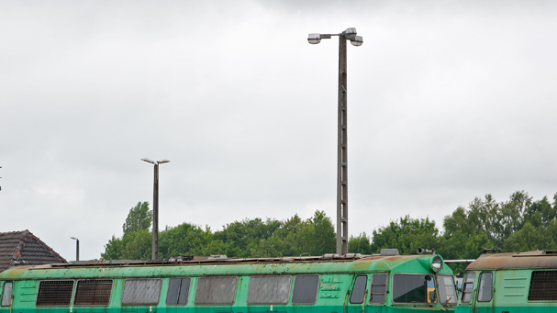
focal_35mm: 175
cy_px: 251
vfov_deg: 6.9
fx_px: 2581
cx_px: 266
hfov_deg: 12.3
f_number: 5.3
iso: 200
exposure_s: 1/125
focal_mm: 75
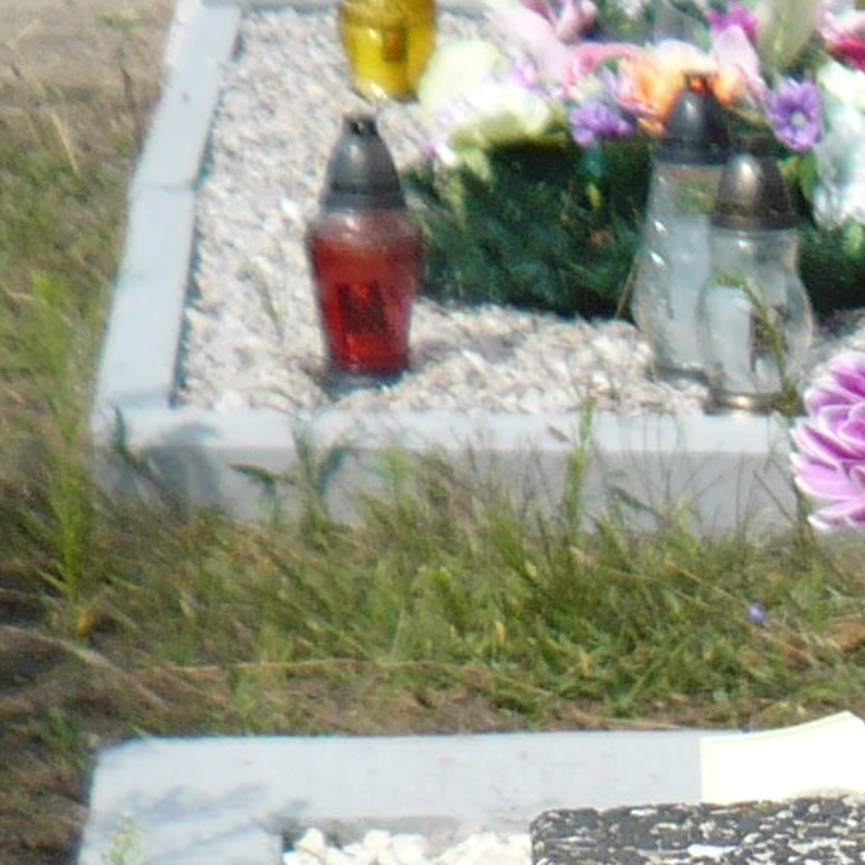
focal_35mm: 177
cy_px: 1721
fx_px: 5004
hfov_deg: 9.0
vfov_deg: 9.3
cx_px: 1972
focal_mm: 6.1
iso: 100
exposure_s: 1/1300
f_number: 2.8
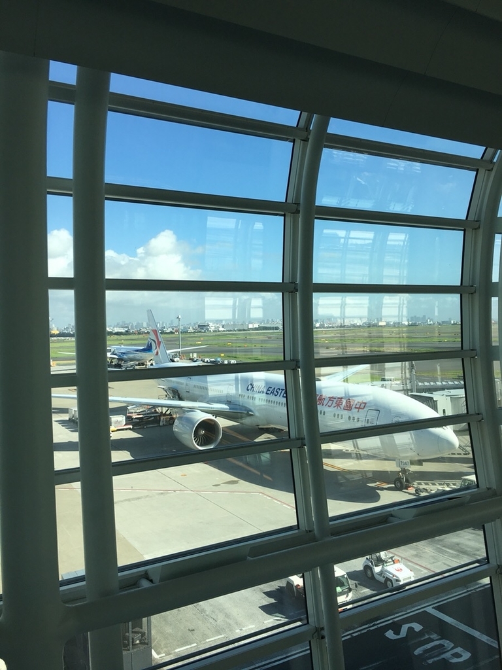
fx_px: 561
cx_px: 251
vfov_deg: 61.7
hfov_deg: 48.2
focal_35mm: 29
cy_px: 335
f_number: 2.2
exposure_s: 1/884
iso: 25
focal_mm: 4.15
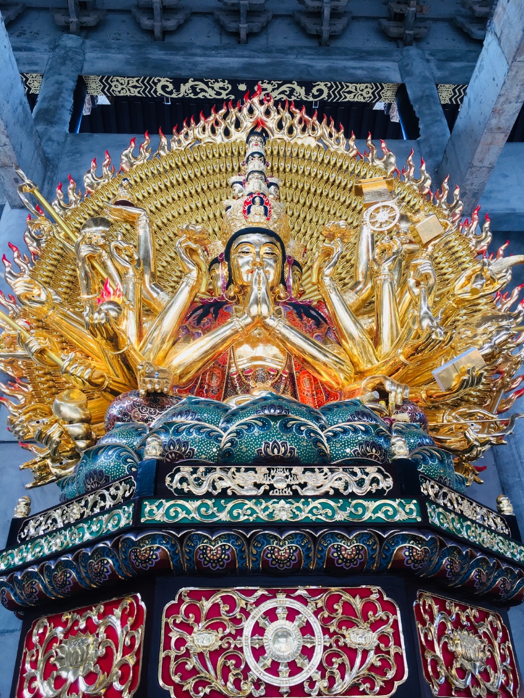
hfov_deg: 48.2
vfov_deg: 61.7
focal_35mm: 29
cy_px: 349
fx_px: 585
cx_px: 262
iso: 32
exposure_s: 1/100
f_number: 2.2
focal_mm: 4.15
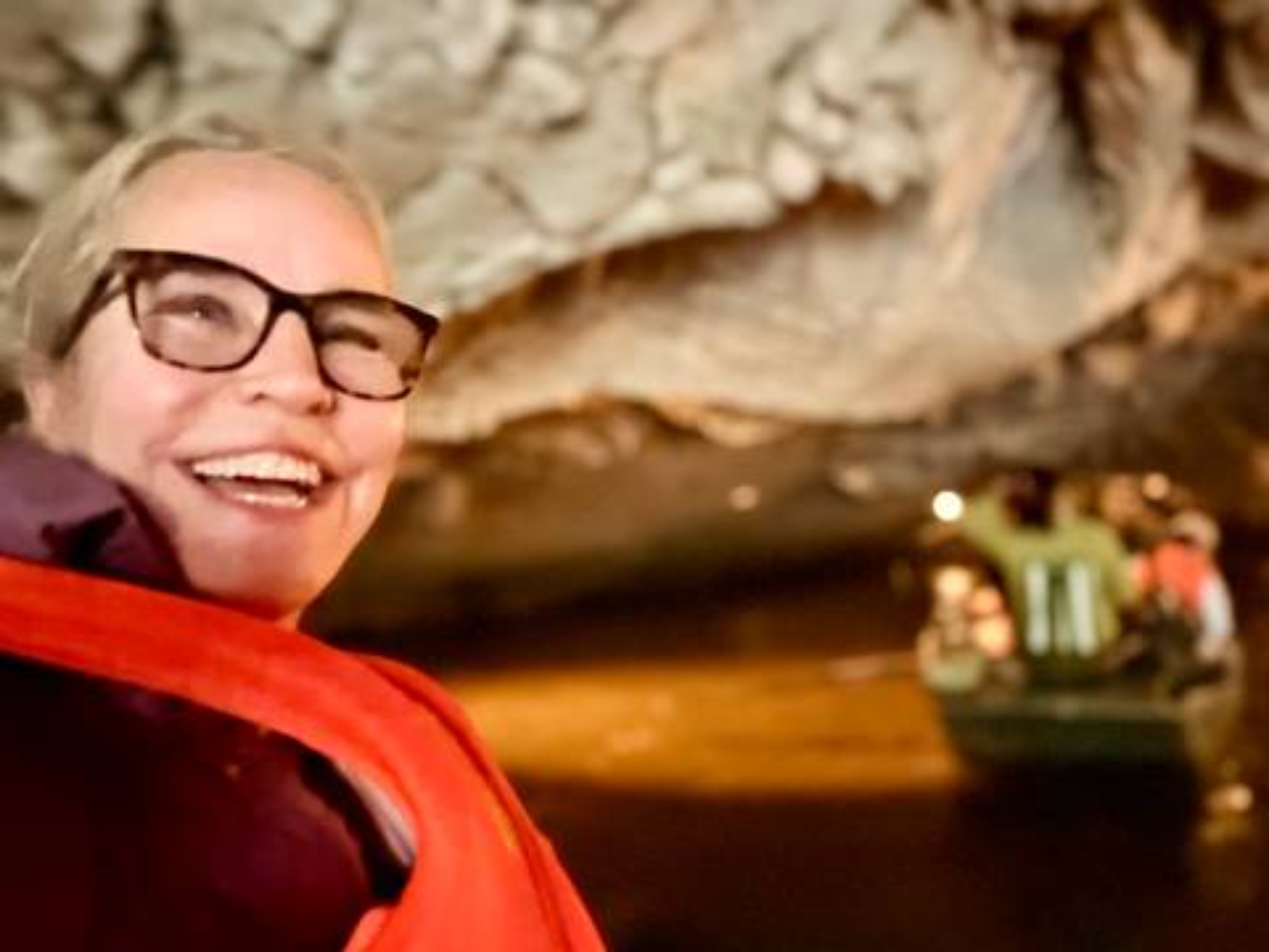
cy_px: 476
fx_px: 1100
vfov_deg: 46.8
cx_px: 634
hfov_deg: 60.0
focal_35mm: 30
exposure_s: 1/17
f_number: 1.9
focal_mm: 2.71
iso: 2000
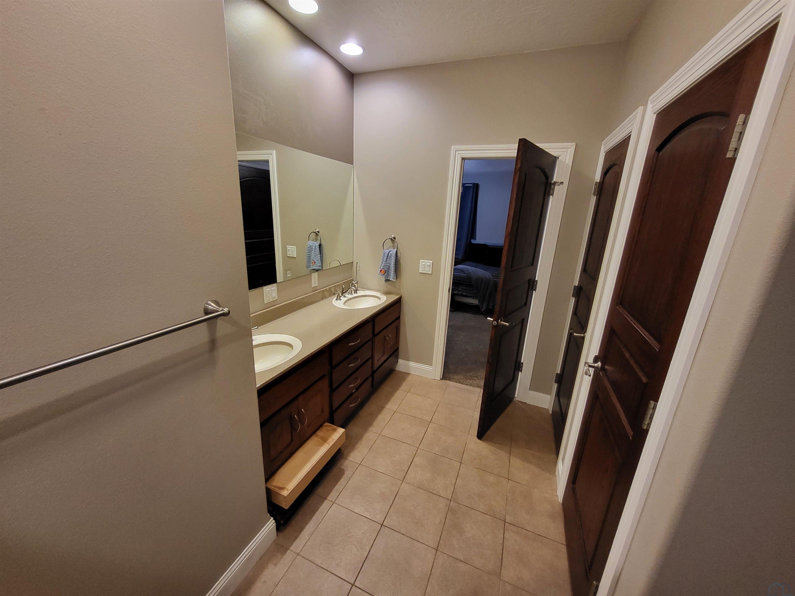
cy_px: 298
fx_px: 299
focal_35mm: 13
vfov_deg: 89.9
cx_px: 398
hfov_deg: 106.2
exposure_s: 1/30
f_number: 2.2
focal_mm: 1.74
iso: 400
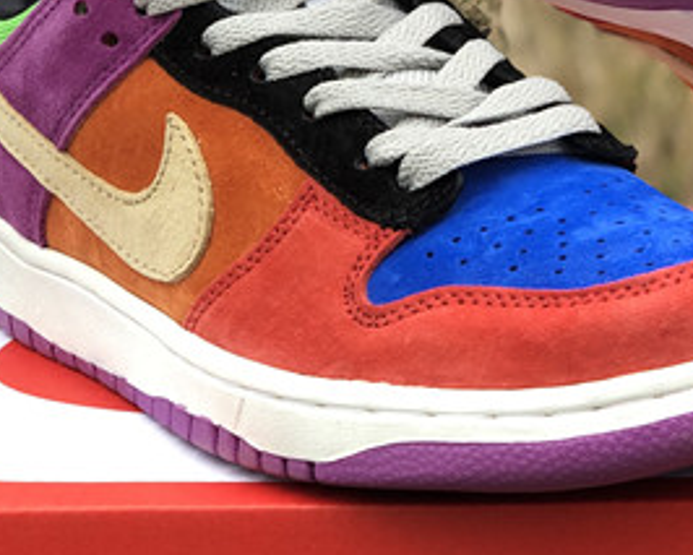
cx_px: 529
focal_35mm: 141
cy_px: 59
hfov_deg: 13.6
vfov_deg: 10.9
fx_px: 2893
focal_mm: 6
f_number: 2.4
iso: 20
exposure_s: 1/120
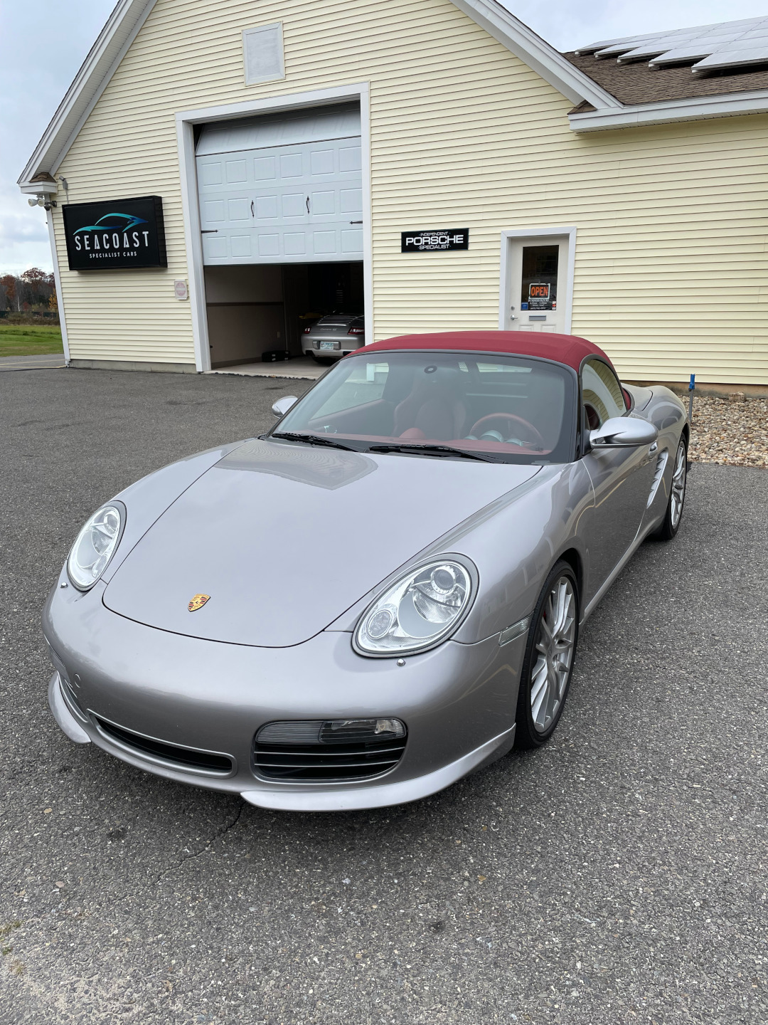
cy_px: 512
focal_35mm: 26
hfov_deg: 53.1
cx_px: 384
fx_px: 769
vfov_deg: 67.3
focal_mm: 4.2
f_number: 1.6
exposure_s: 1/849
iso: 32
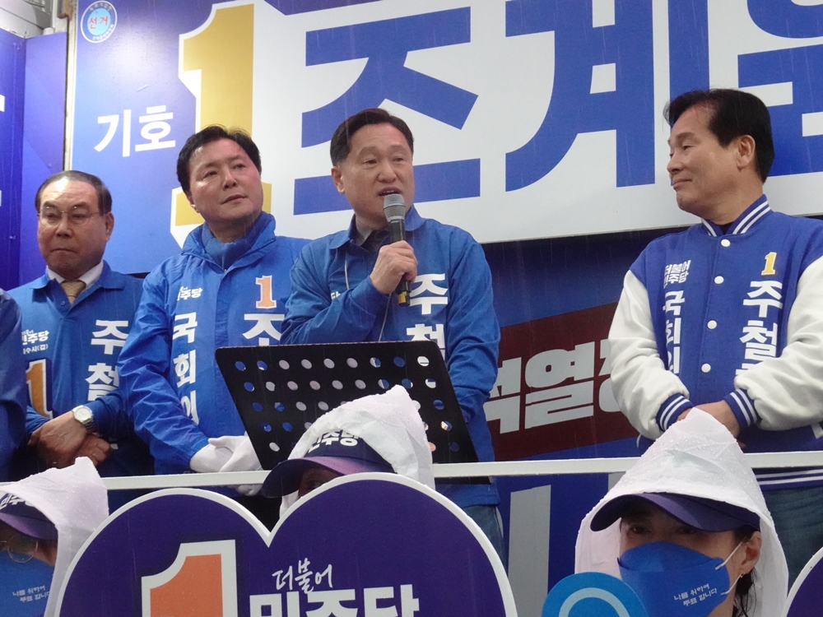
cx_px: 412
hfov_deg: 28.2
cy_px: 308
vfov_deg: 21.3
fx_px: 1640
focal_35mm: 69
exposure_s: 1/125
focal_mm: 10.86
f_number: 4.5
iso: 1600
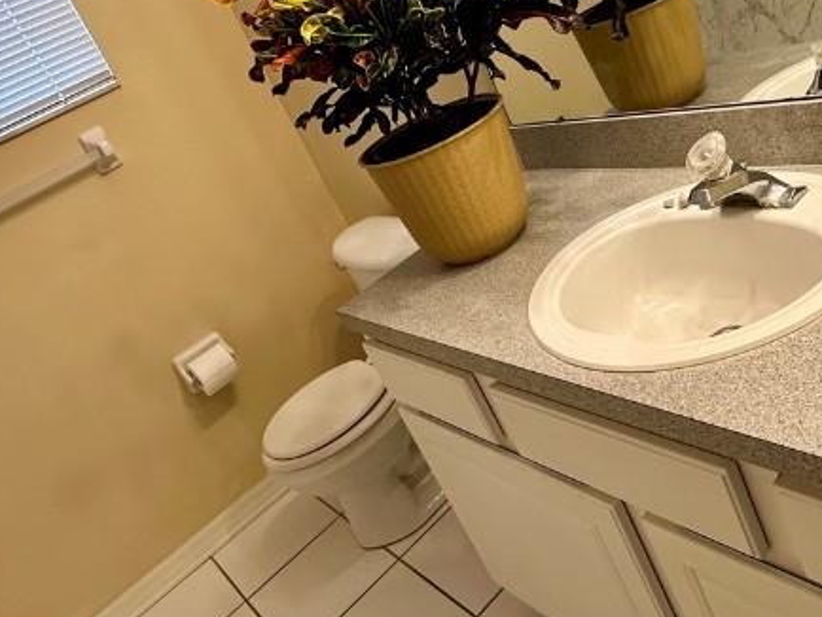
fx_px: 784
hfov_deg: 55.2
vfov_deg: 42.5
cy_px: 214
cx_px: 456
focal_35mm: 33
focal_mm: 2.22
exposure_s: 1/60
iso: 200
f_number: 2.2
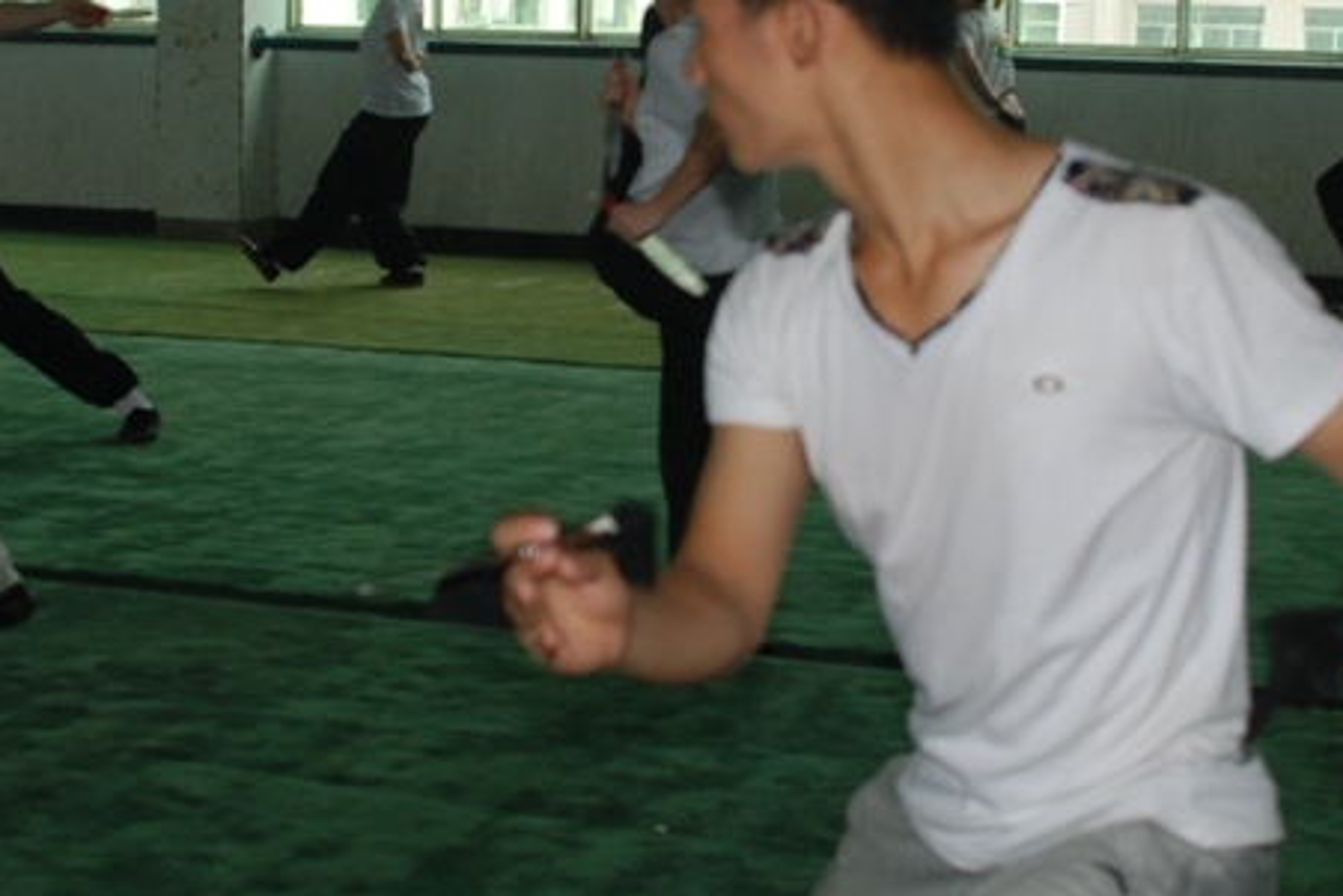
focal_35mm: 75
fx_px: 2799
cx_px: 613
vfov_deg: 18.2
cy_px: 329
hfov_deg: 27.0
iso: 200
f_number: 3.8
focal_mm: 22
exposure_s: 1/60
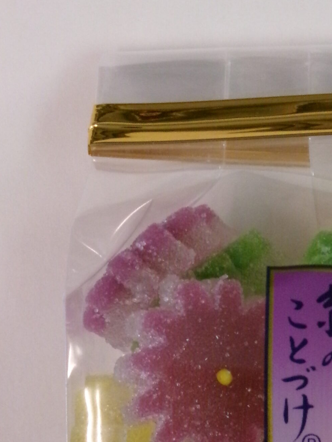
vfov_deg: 18.8
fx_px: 1317
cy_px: 386
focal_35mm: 103
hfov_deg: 14.2
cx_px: 319
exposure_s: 1/75
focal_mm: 9.5
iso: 800
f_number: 4.9
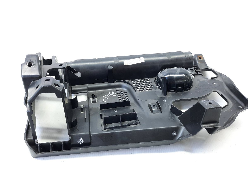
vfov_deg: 54.9
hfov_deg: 69.4
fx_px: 179
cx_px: 124
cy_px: 93
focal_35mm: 25
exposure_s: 1/50
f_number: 2
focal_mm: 4.6
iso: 200
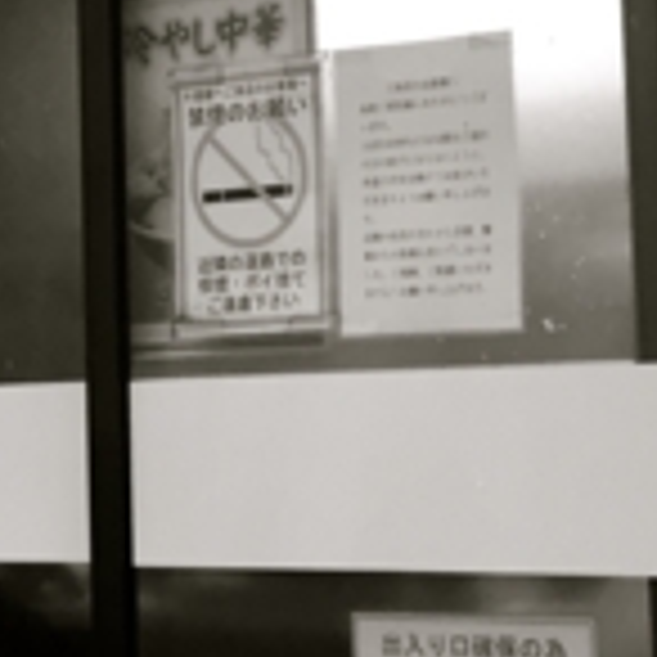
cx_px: -266
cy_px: 135
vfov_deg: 12.4
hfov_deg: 12.0
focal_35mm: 140
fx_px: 3006
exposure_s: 1/40
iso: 40
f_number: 2.2
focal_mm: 4.15
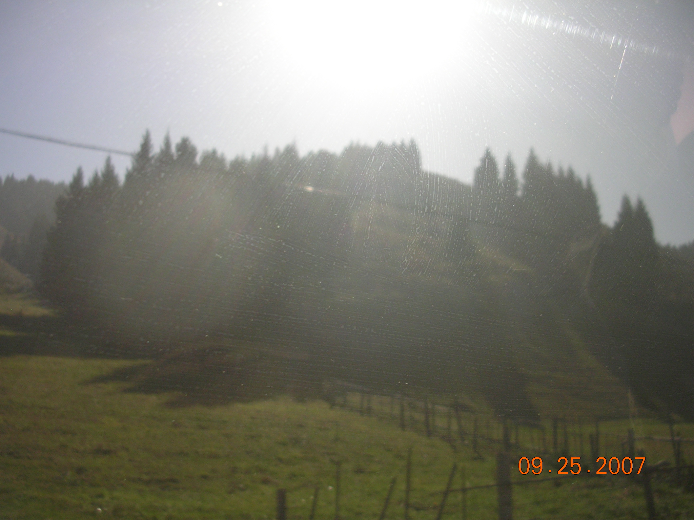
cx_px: 347
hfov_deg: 49.0
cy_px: 260
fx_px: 762
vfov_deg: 37.7
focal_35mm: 38
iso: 50
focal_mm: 5.8
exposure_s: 1/438
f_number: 2.8
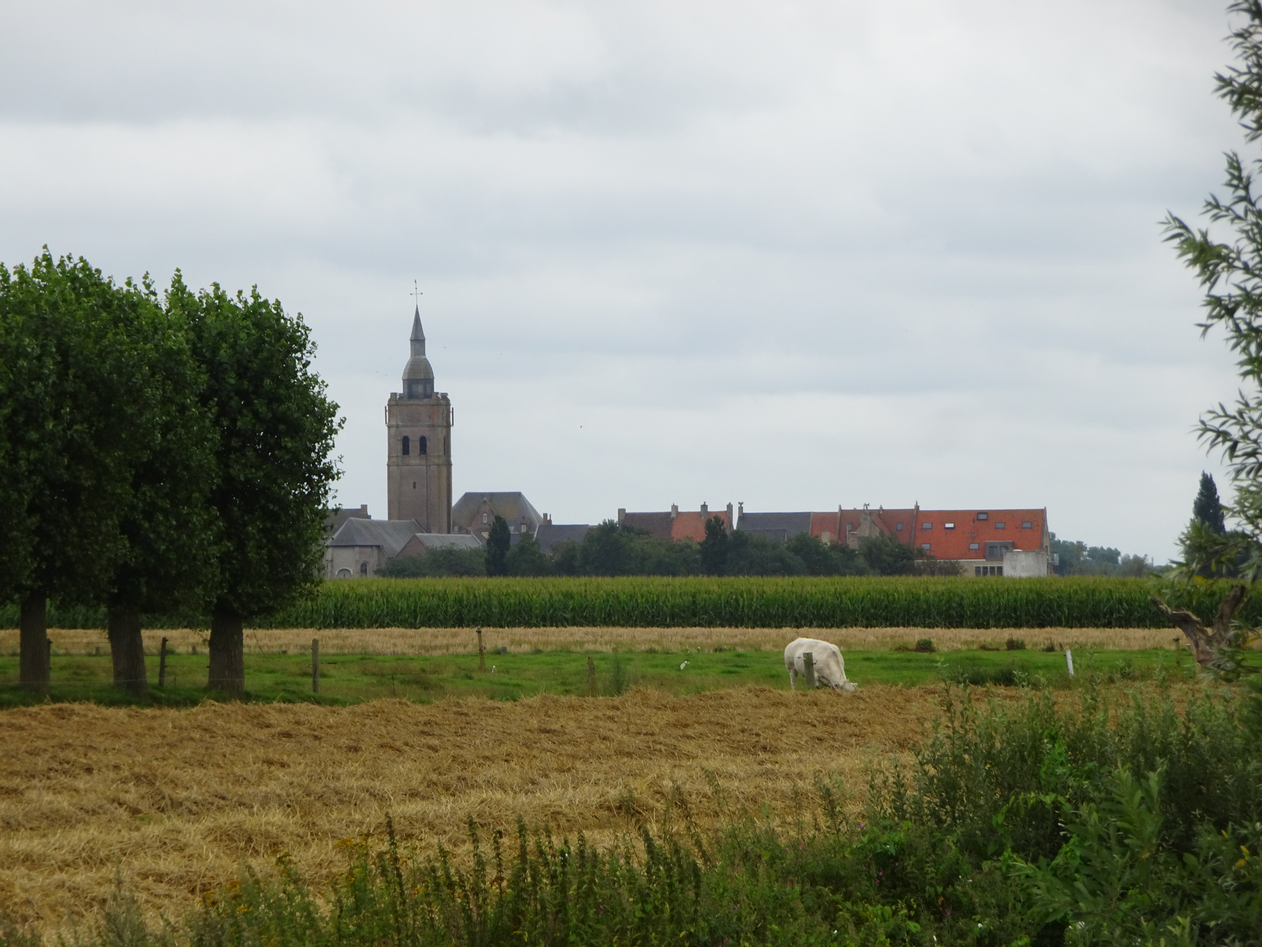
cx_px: 631
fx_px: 8203
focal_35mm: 225
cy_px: 474
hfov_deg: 8.8
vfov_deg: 6.6
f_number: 6.3
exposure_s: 1/250
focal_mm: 38.47
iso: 80
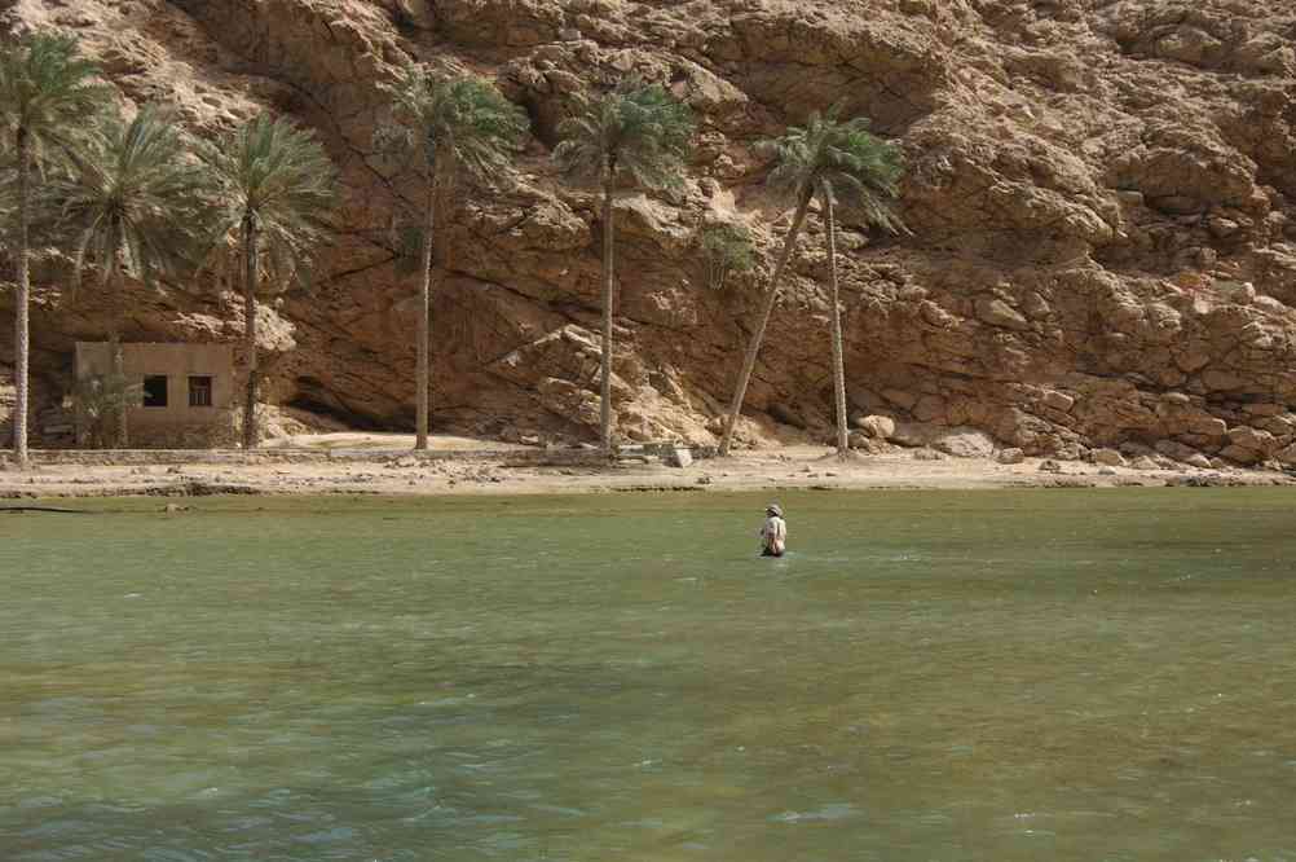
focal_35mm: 64
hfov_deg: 31.4
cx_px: 648
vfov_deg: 21.2
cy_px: 431
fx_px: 2302
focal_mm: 42.5
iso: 100
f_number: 8
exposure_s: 1/125
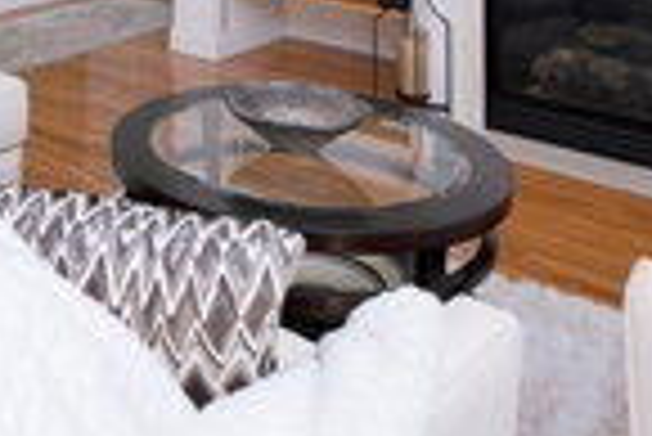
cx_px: 54
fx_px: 961
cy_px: -234
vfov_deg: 21.2
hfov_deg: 35.1
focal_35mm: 53
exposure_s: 1/125
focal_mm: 10.8
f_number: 7.1
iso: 320
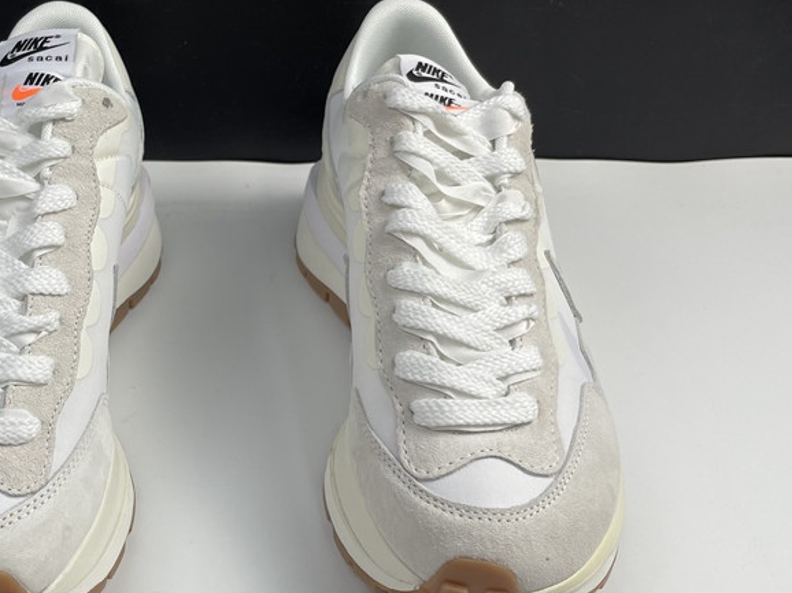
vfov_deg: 32.1
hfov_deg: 41.2
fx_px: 1029
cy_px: 342
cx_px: 226
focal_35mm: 45
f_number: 1.6
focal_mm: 4.2
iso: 40
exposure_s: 1/121
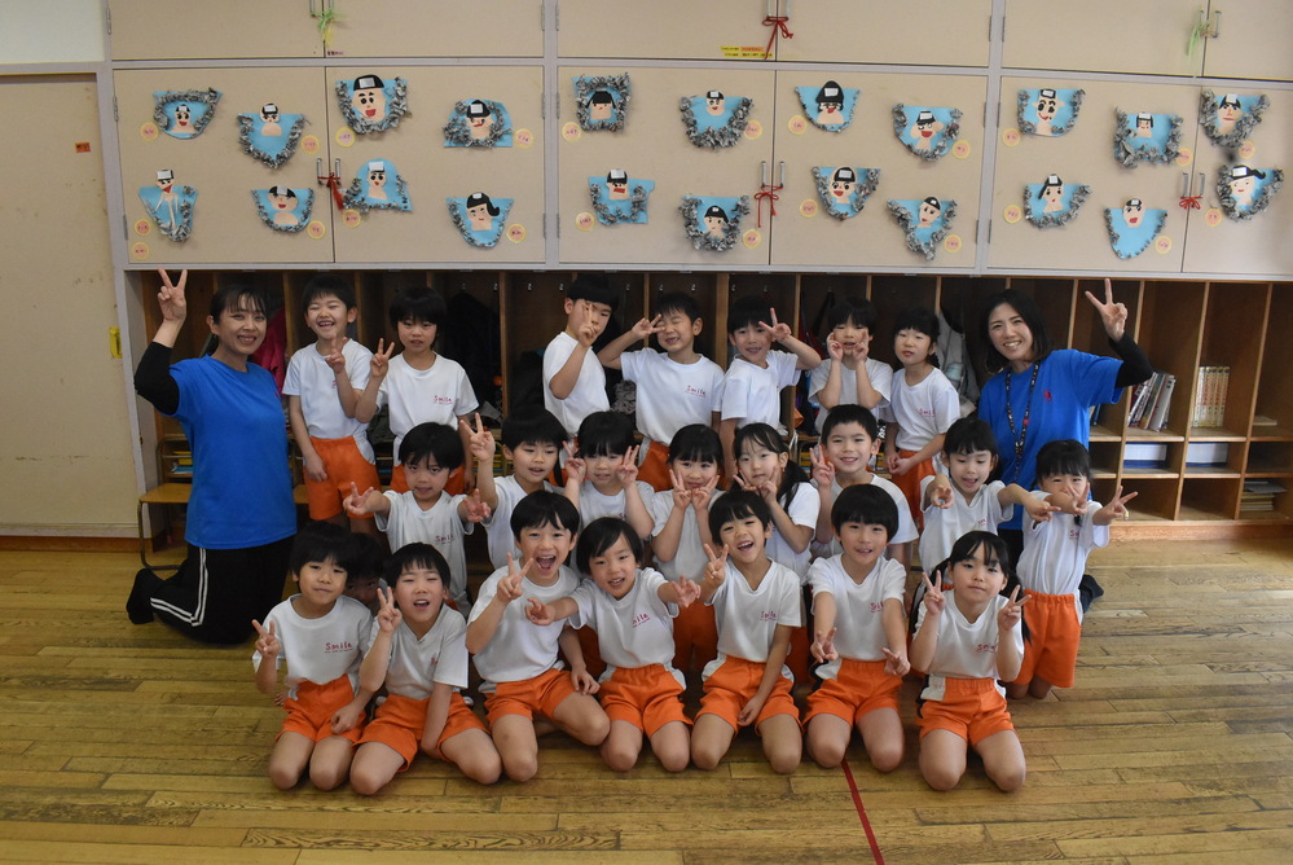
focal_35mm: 27
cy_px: 432
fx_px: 971
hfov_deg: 67.3
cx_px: 646
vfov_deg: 48.0
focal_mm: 18
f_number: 10
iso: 4000
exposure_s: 1/320
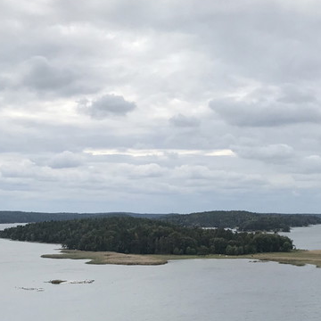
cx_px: 124
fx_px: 692
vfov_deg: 25.5
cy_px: 272
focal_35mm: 66
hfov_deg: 26.0
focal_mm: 3.99
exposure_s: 1/2283
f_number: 1.8
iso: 20
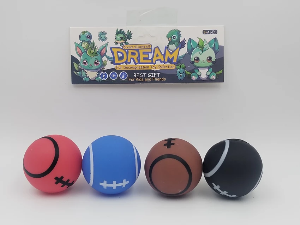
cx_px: 150
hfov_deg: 37.5
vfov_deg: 28.5
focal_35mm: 51
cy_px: 112
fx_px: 442
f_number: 1.8
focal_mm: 4.75
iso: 169
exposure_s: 1/100
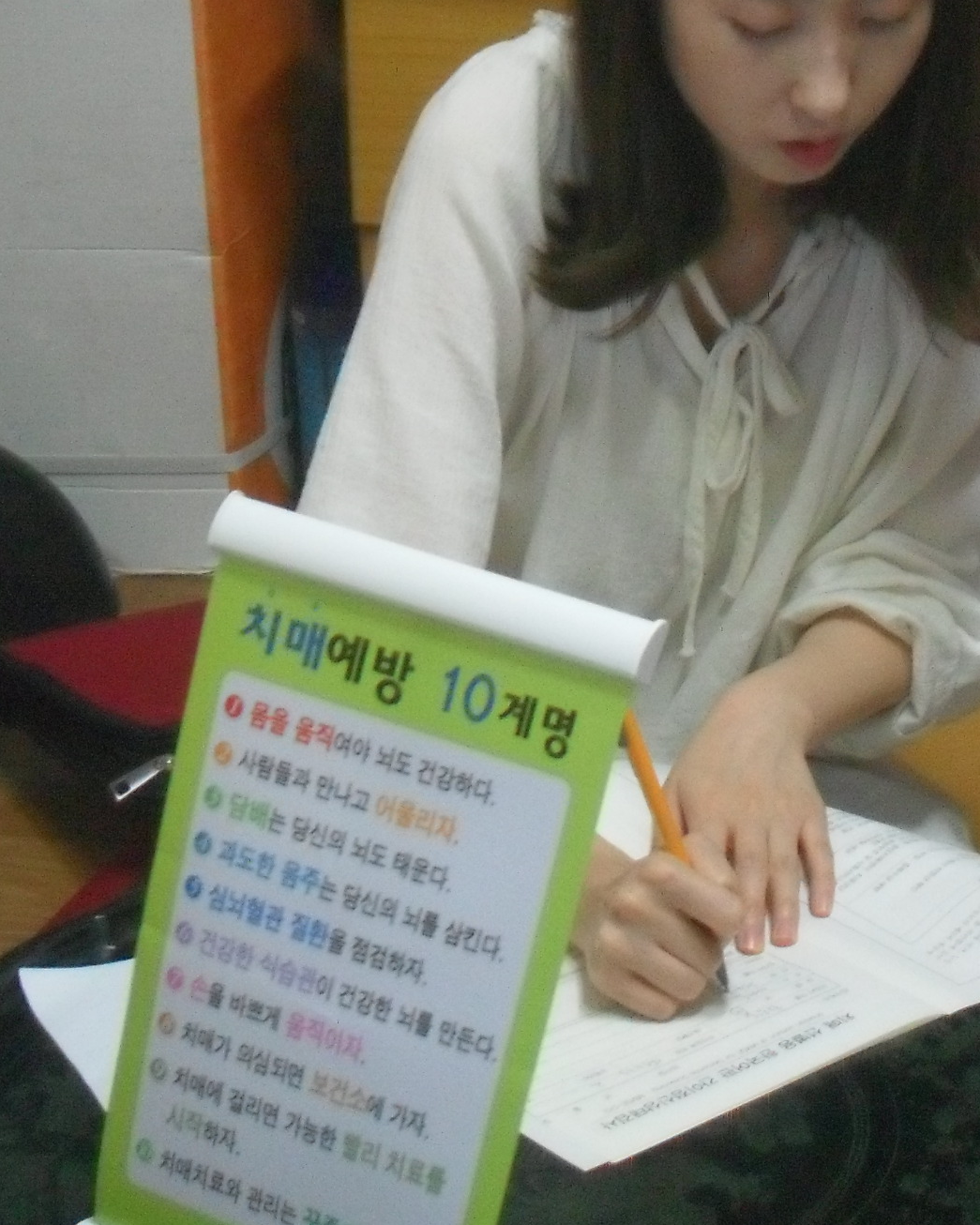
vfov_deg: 12.4
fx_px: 5619
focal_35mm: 155
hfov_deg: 9.9
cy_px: 445
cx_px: 824
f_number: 4.4
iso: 400
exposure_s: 1/15
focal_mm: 14.1
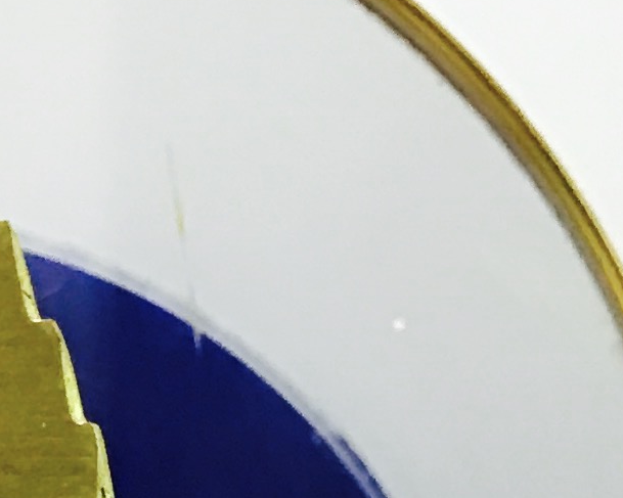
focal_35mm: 181
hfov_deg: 10.4
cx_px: -173
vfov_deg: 7.4
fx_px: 3337
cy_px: 1588
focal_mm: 3.99
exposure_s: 1/17
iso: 50
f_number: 1.8
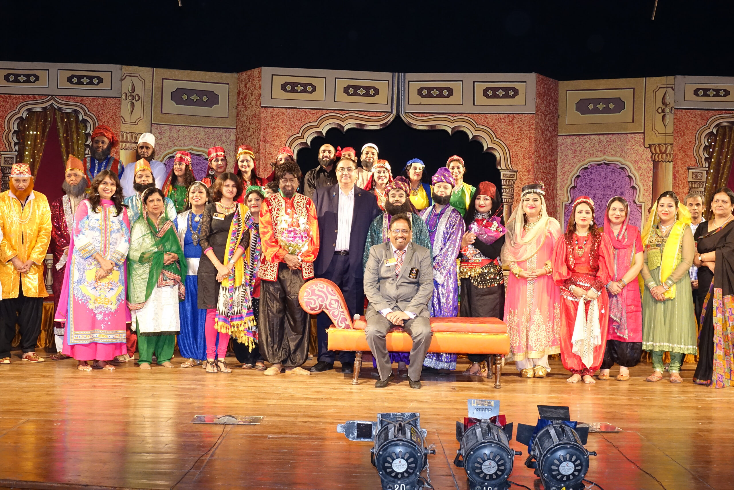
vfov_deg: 26.5
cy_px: 245
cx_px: 367
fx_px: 1040
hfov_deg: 38.9
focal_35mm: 51
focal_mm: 18.59
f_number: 4.5
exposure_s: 1/80
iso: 1250
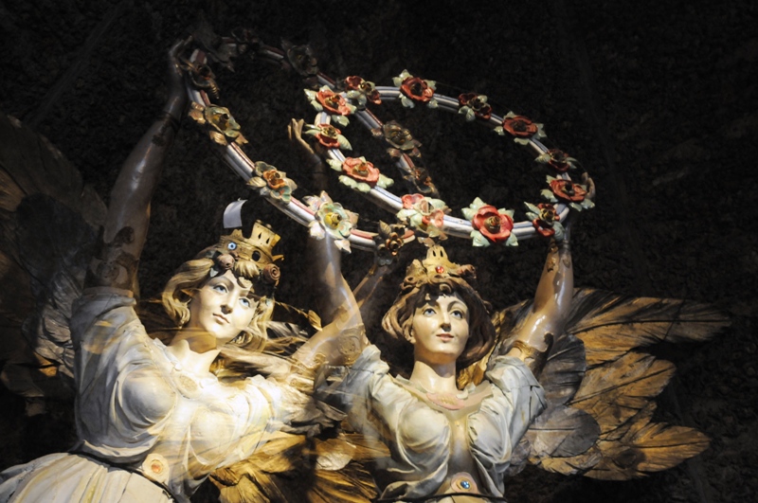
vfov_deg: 26.4
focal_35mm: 51
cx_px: 379
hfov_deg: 38.9
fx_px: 1072
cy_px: 252
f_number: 4
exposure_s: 1/30
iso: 1600
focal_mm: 34
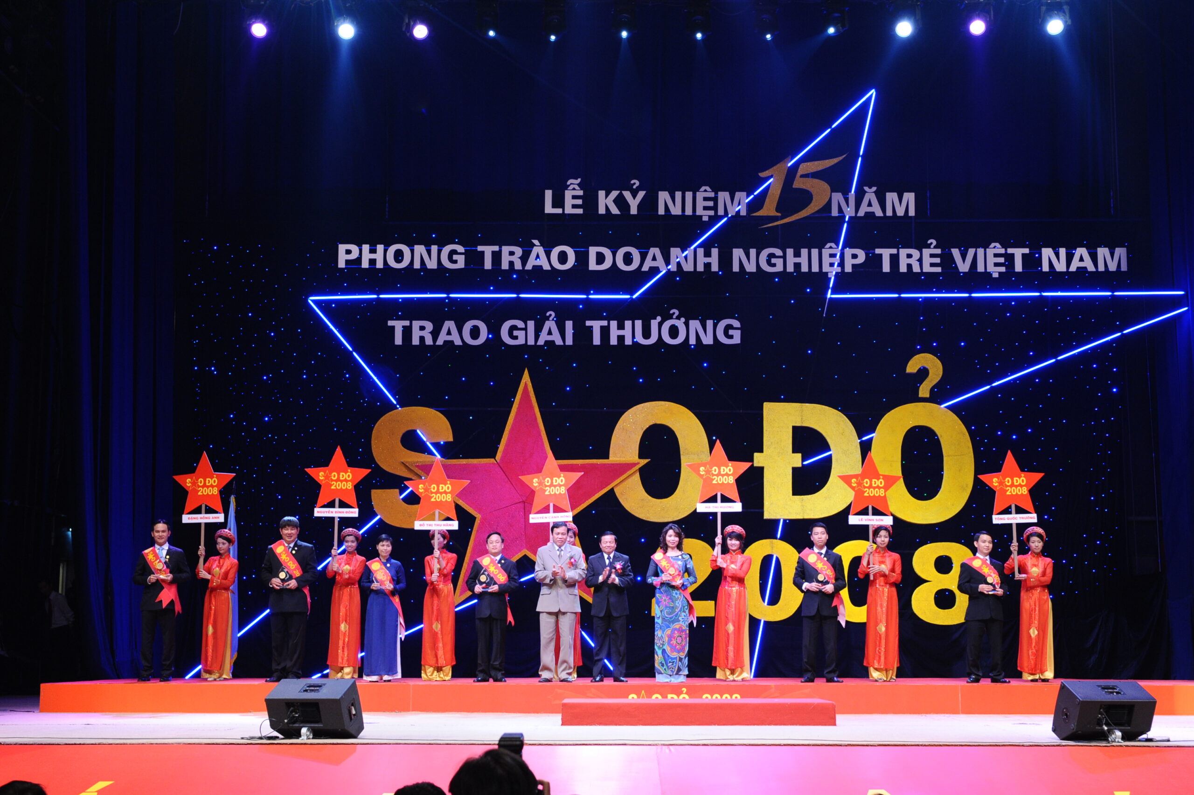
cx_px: 597
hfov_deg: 39.6
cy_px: 398
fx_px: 1658
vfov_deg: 27.0
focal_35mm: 50
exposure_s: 1/60
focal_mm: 50
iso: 1600
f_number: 6.3
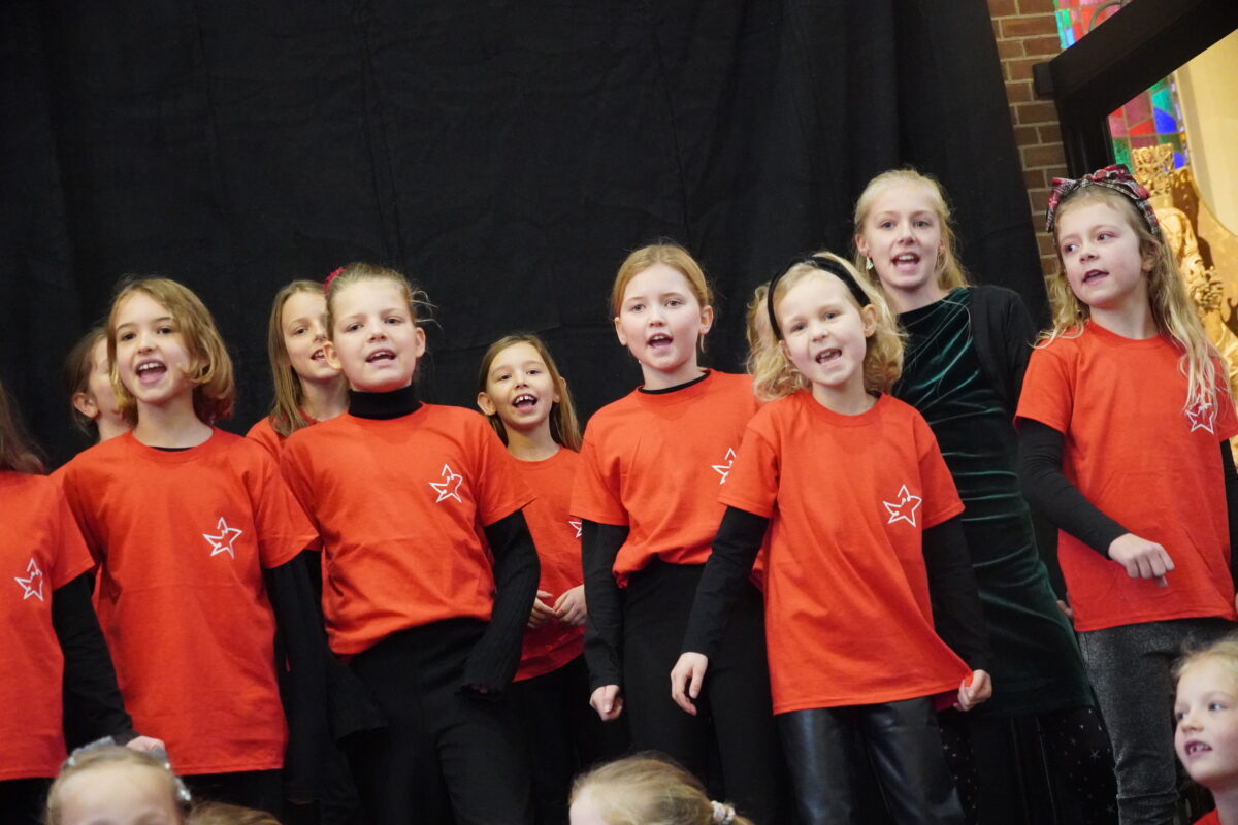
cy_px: 412
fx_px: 3095
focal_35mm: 90
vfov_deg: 15.2
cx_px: 619
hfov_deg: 22.6
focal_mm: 60
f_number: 4.5
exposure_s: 1/60
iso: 8000
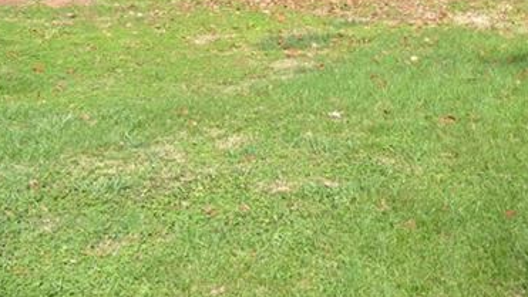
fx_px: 1092
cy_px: -78
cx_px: 643
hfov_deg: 24.5
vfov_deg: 14.9
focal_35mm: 78
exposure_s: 1/160
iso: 100
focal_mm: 18
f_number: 6.3
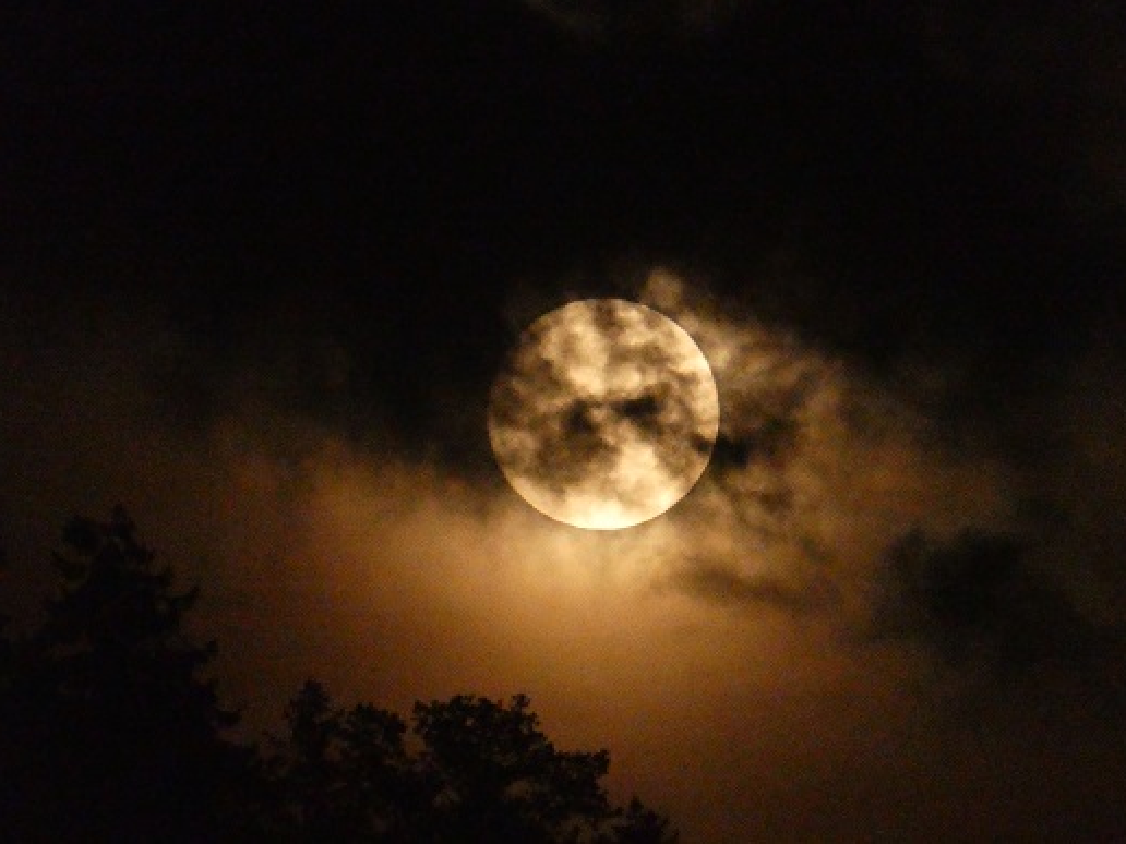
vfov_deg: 1.9
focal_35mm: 796
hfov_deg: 2.5
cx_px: 564
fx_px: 25893
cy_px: 422
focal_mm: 129
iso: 3200
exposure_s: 1/8
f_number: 6.4
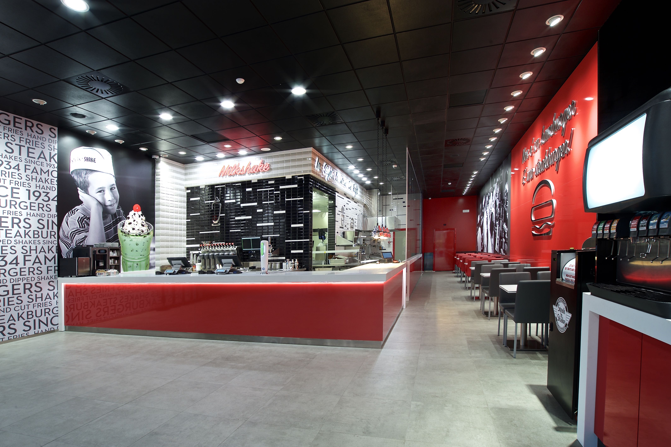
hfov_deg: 93.3
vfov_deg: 70.4
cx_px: 336
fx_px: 317
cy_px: 224
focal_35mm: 17
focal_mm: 17
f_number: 13
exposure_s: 1/1.6
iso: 200
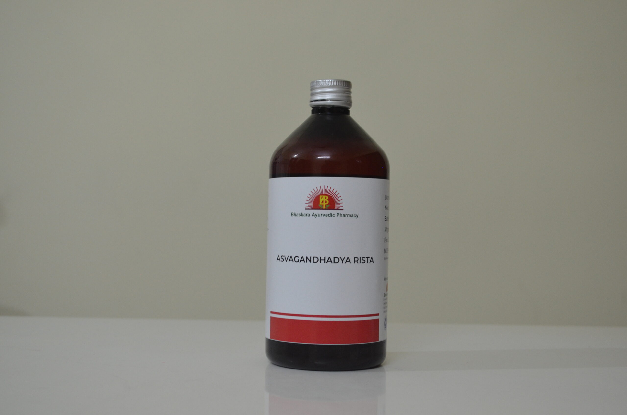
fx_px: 913
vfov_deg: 25.6
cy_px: 208
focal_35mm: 52
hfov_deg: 37.9
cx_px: 314
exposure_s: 1/30
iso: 900
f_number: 5
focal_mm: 35
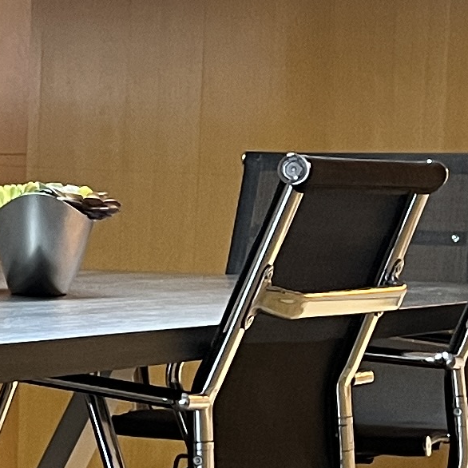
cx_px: -636
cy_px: 319
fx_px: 2417
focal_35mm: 158
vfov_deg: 11.0
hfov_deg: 9.8
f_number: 1.6
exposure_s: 1/50
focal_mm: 5.1
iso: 320
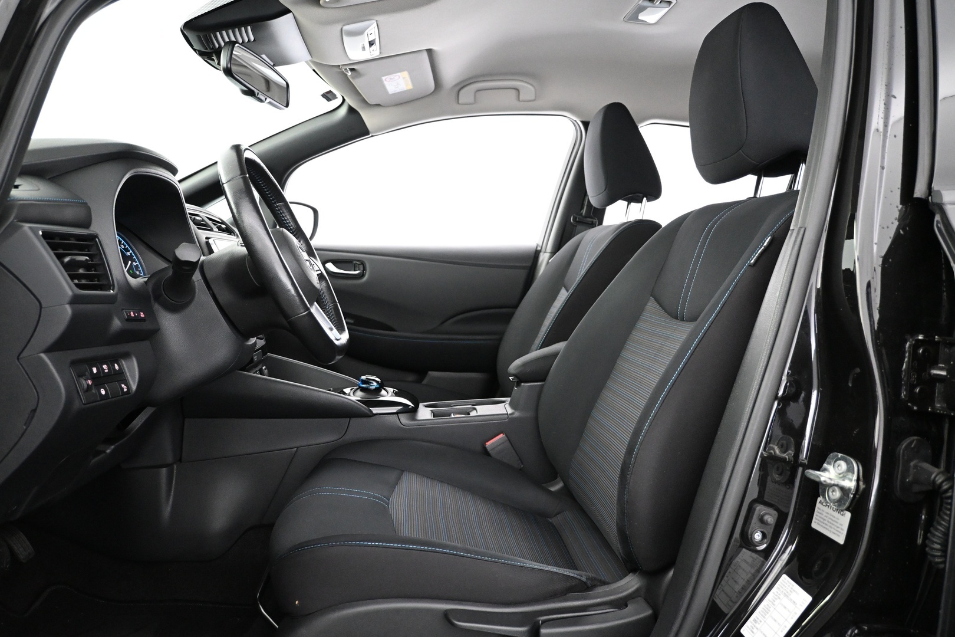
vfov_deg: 49.1
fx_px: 696
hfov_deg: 68.9
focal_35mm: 26
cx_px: 478
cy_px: 318
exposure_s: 1/30
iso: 3600
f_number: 3.5
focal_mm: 17.5
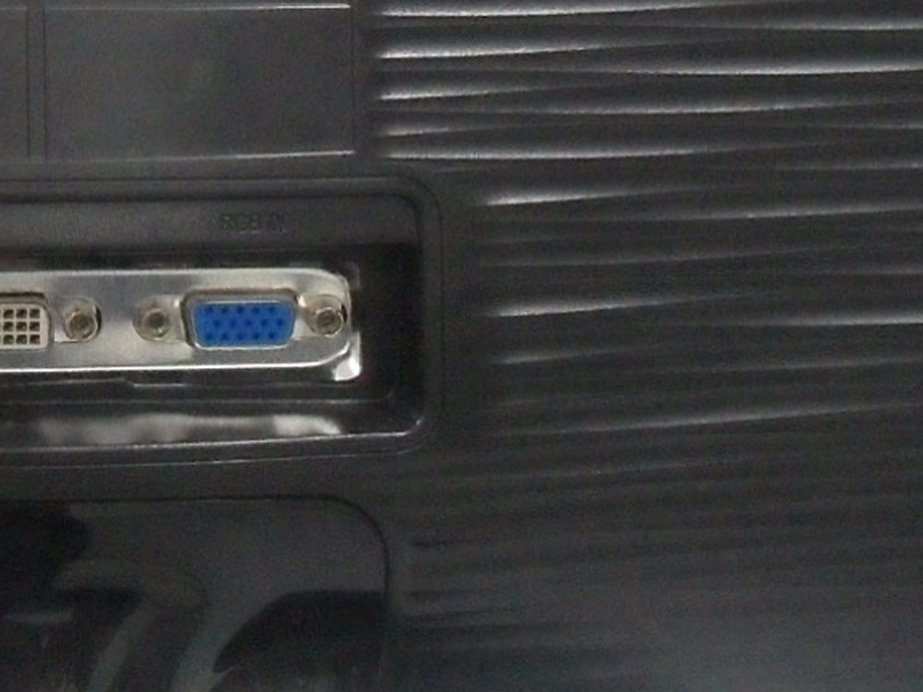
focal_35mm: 126
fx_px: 3360
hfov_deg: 15.5
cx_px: 91
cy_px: 162
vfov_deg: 11.7
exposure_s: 1/30
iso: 400
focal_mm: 5
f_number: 3.4
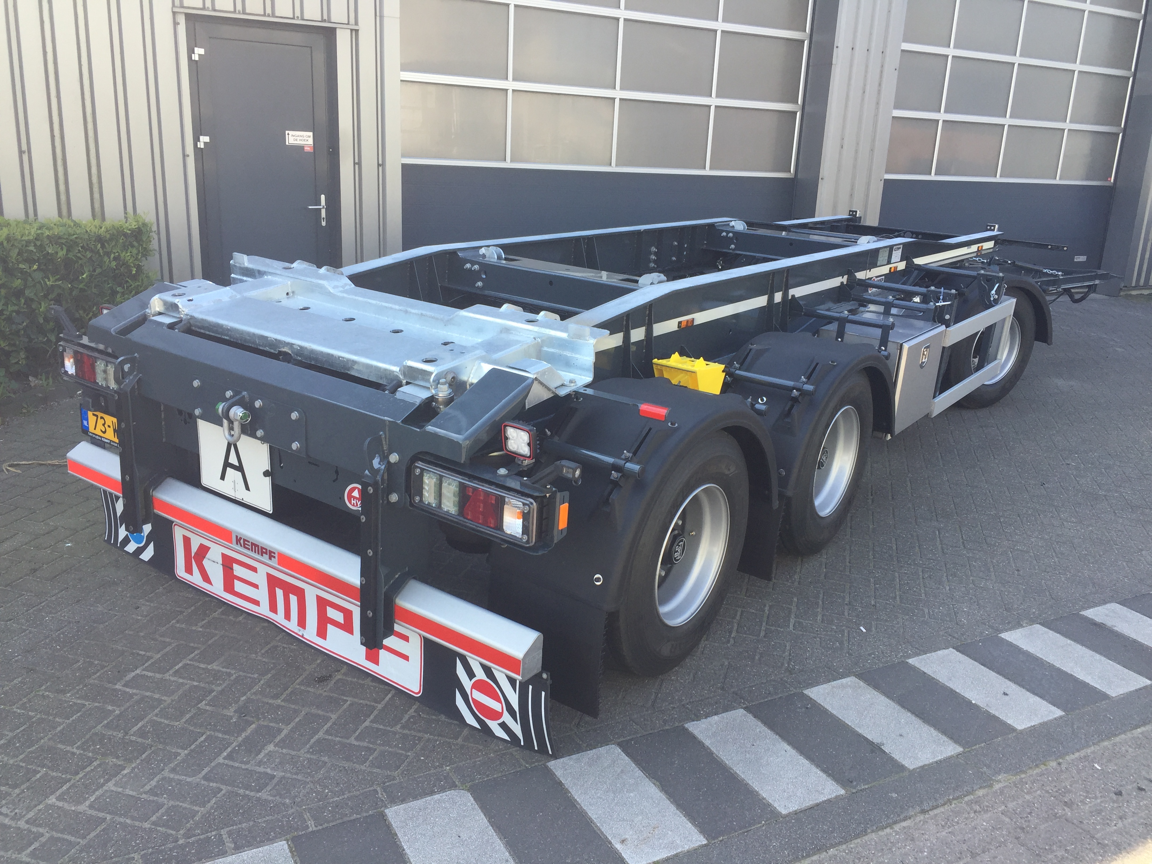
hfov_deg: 61.7
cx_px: 576
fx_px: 965
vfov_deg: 48.2
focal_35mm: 29
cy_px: 432
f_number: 2.2
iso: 32
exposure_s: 1/380
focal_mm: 4.15
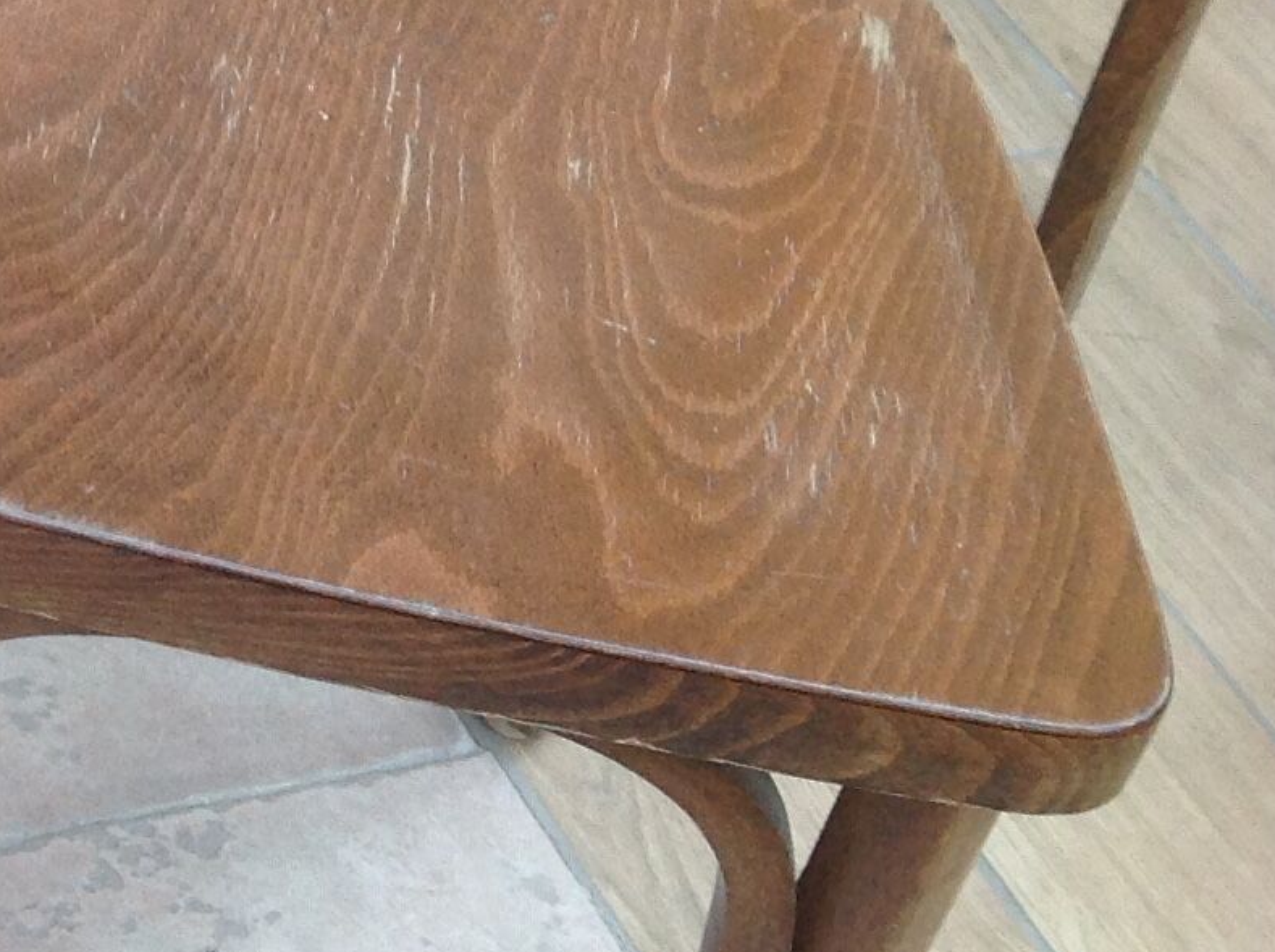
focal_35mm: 115
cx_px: -729
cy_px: 6
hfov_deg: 15.6
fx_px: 4229
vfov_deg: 12.7
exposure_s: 1/60
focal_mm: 4.28
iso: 80
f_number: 2.4
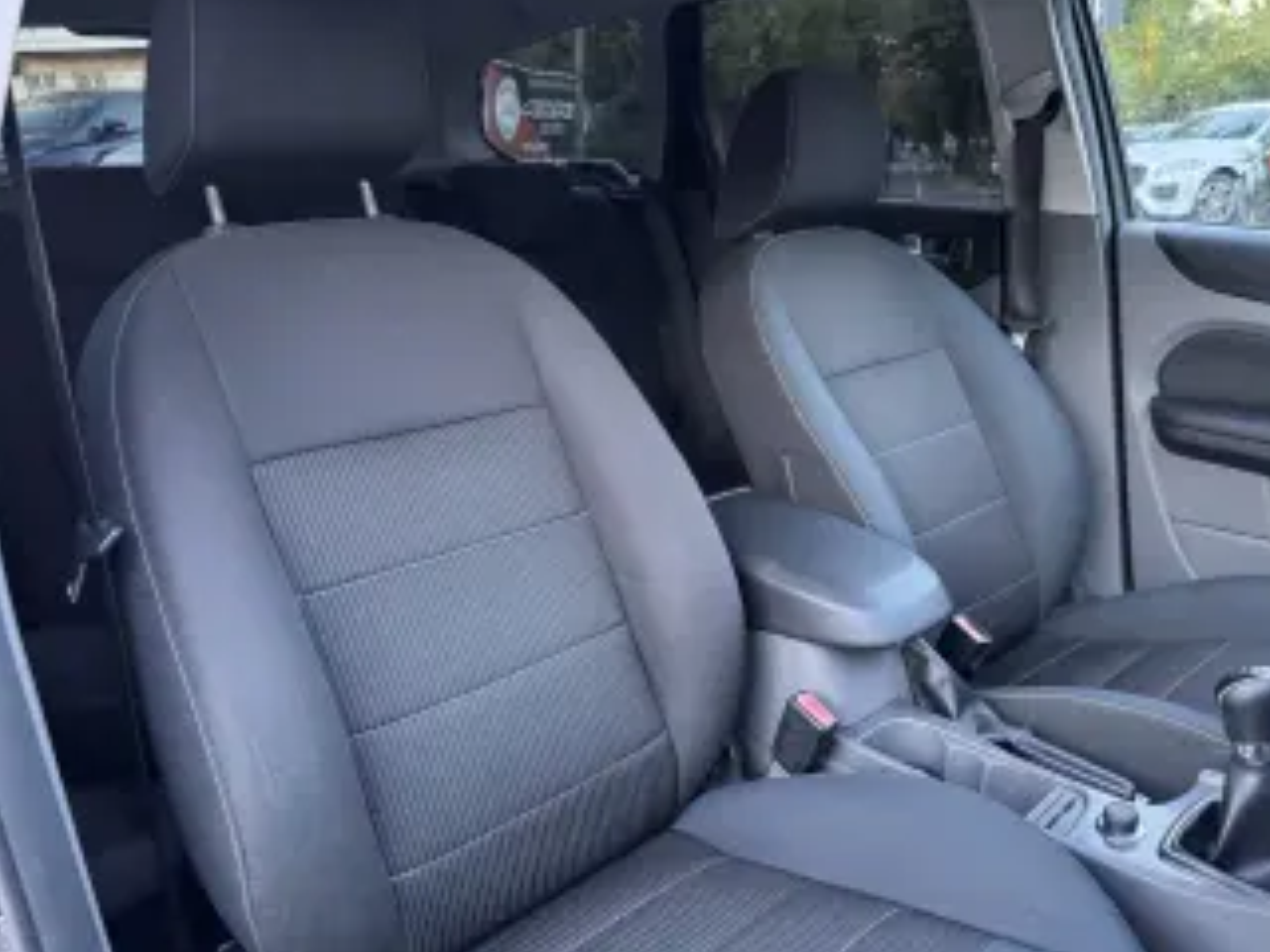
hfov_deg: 65.1
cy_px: 488
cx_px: 706
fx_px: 991
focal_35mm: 27
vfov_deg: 51.3
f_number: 1.78
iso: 800
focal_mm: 6.76
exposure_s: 1/48
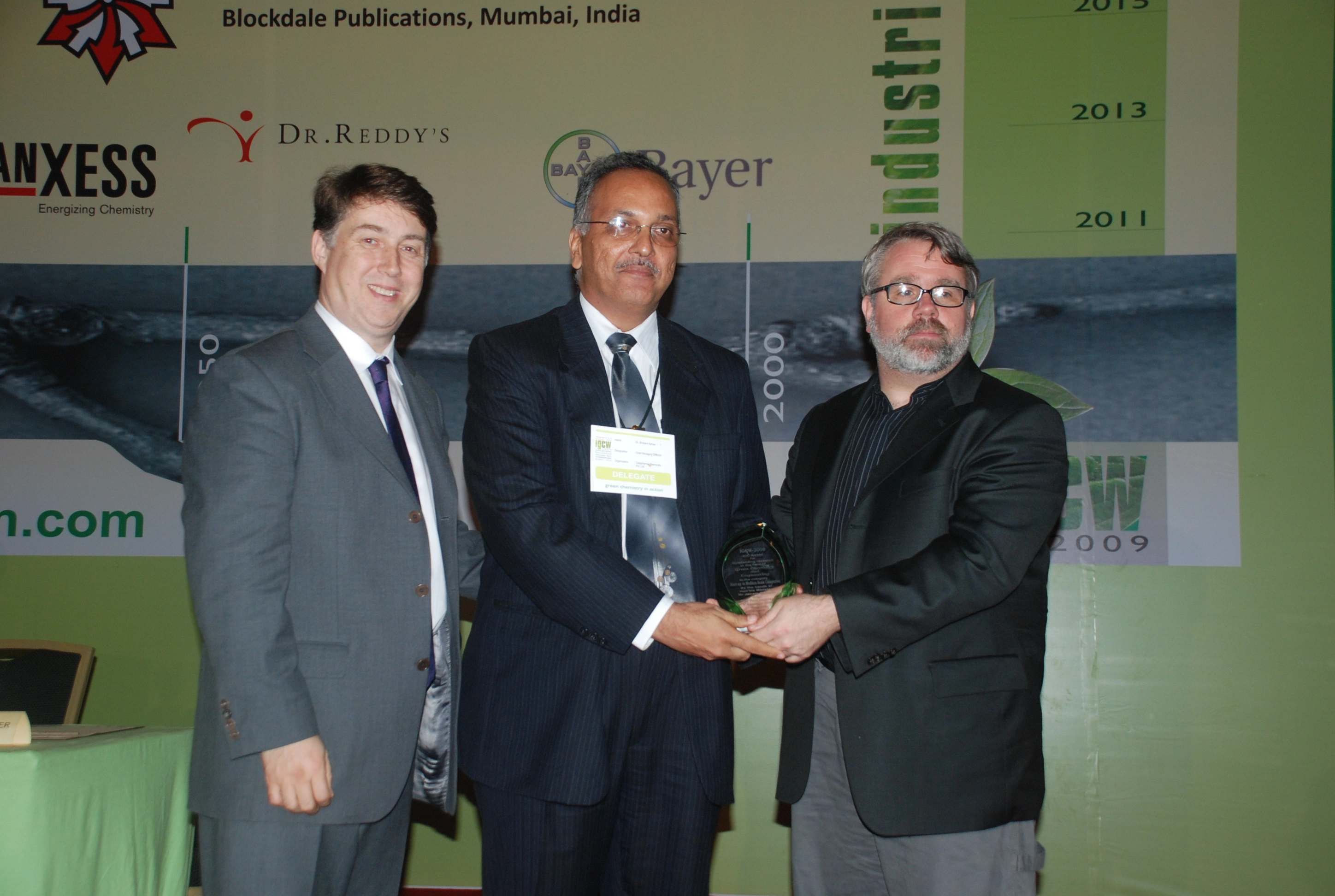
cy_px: 448
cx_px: 668
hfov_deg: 41.0
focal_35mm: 48
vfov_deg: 28.2
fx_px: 1784
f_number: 5.6
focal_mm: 32
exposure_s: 1/80
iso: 400
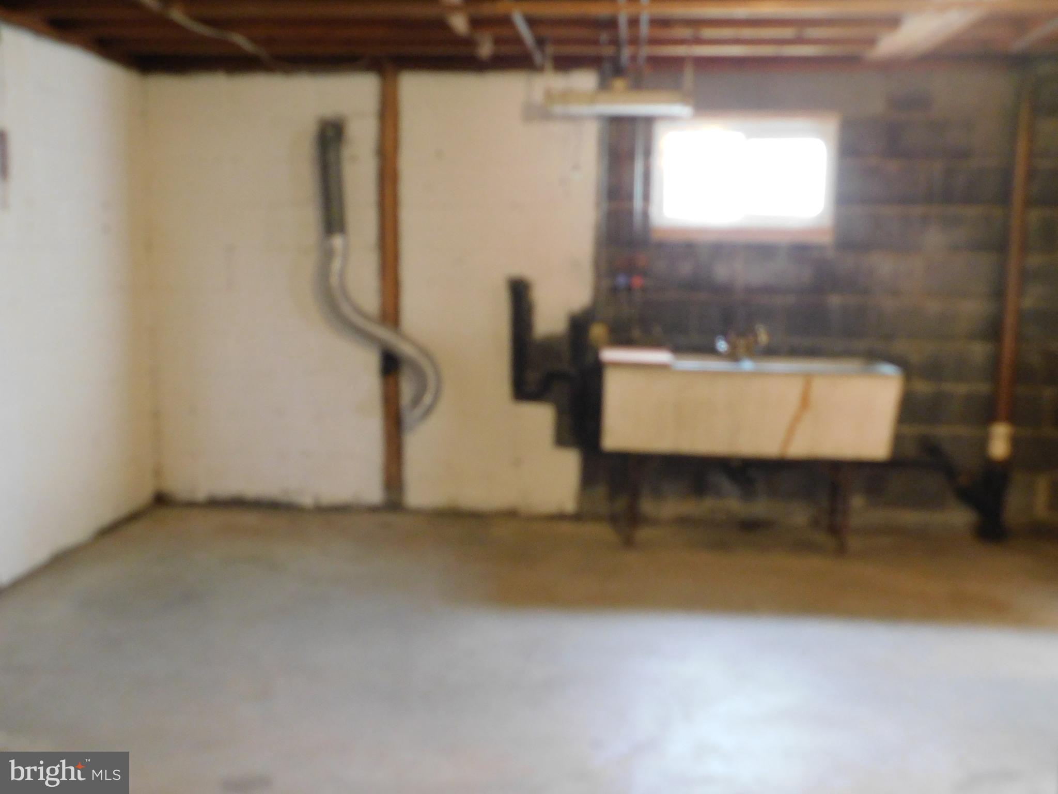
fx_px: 1100
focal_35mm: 36
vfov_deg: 39.7
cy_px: 397
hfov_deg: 51.4
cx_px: 529
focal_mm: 6.3
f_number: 3.5
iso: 450
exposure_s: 1/8
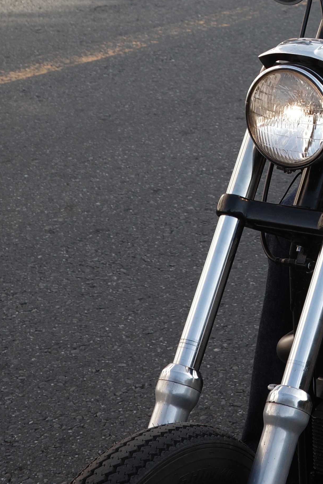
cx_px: 420
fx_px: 1575
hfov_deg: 11.4
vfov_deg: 16.6
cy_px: -133
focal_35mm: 117
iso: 100
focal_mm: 26
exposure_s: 1/200
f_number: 3.5
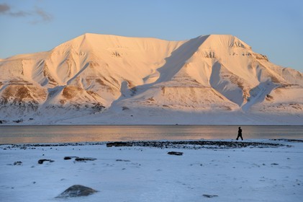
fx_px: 521
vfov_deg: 21.9
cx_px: 152
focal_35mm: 62
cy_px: 101
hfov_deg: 32.4
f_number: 9
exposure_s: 1/200
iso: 200
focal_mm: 62
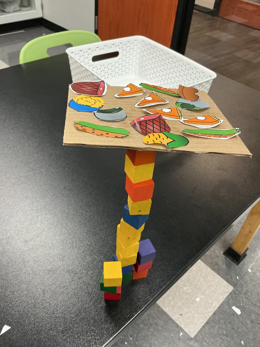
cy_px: 174
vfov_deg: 61.7
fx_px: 290
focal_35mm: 29
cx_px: 130
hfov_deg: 48.2
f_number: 1.8
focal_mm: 3
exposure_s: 1/50
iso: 125
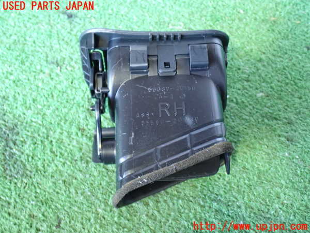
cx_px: 155
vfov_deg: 30.9
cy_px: 116
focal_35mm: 47
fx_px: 421
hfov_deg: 40.4
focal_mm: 8.4
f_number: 3.1
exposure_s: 1/20
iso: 800
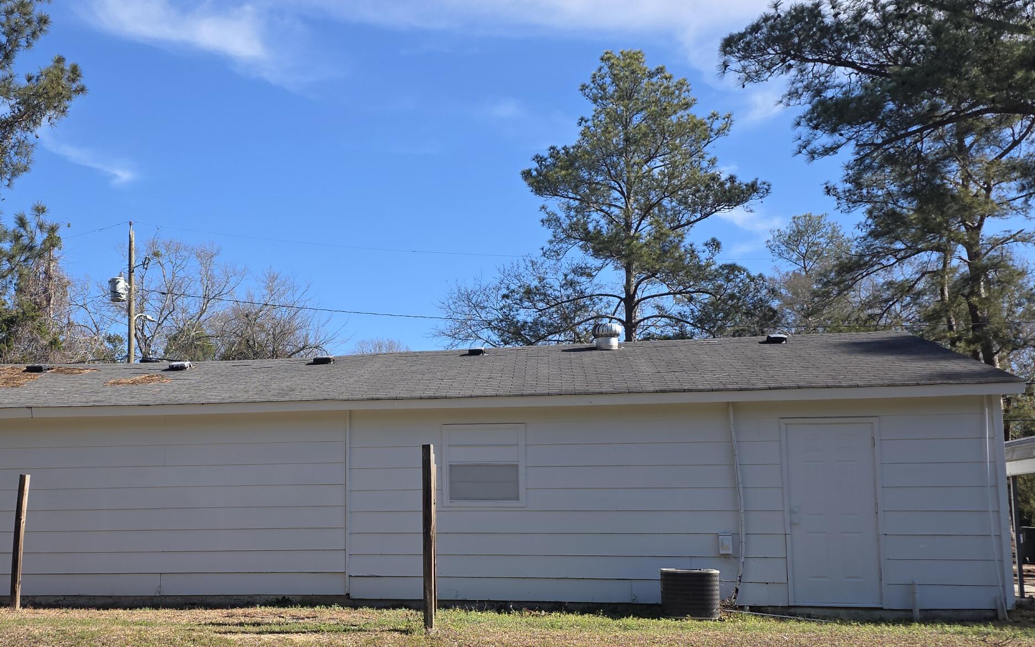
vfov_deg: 32.6
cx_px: 316
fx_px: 1100
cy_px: 420
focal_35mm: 39
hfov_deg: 49.2
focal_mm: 6.25
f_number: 1.7
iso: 12
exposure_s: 1/590
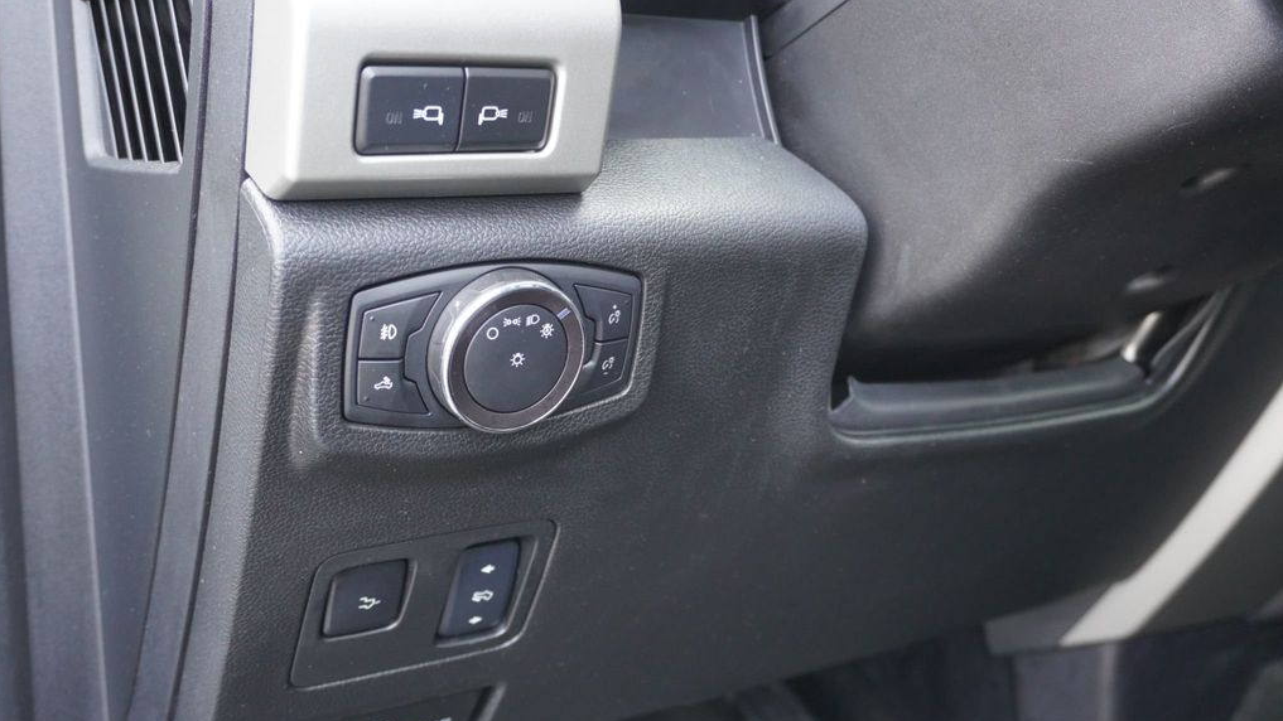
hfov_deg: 52.8
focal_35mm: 38
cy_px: 379
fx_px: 1293
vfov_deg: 31.2
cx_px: 641
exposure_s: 1/60
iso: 1000
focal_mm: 24
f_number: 4.5
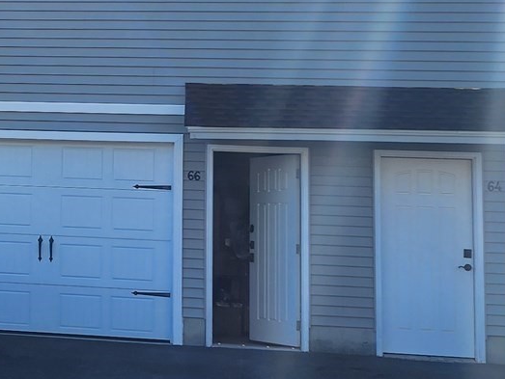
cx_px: -71
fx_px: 1314
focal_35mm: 90
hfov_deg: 20.6
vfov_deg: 16.3
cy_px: 87
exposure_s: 1/799
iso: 12
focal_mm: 6.4
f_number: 1.8
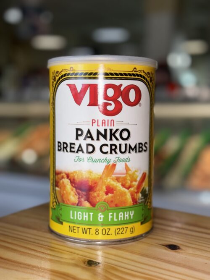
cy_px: 140
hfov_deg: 30.3
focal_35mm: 48
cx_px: 105
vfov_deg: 39.7
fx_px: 388
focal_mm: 6.76
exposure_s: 1/422
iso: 50
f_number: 1.78
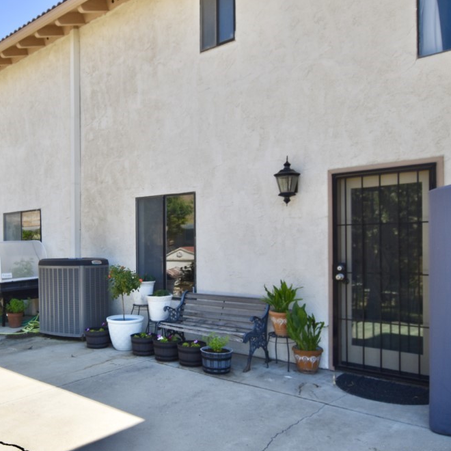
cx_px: 139
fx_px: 437
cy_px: 220
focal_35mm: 30
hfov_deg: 53.1
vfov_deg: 54.6
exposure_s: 1/320
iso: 200
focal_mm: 15
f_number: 7.1
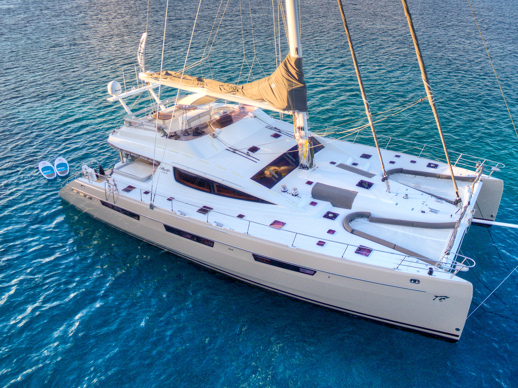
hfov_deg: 61.1
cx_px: 313
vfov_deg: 47.4
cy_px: 130
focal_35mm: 29
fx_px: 434
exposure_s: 1/430
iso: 100
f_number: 2.8
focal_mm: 3.61
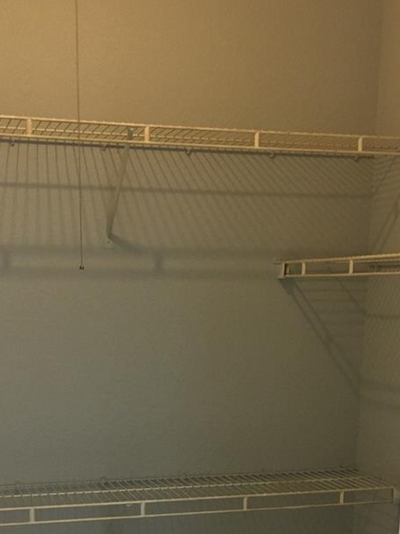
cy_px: 448
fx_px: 879
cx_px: 157
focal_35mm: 57
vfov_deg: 32.6
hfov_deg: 25.6
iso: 125
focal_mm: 4.15
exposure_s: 1/30
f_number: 2.2
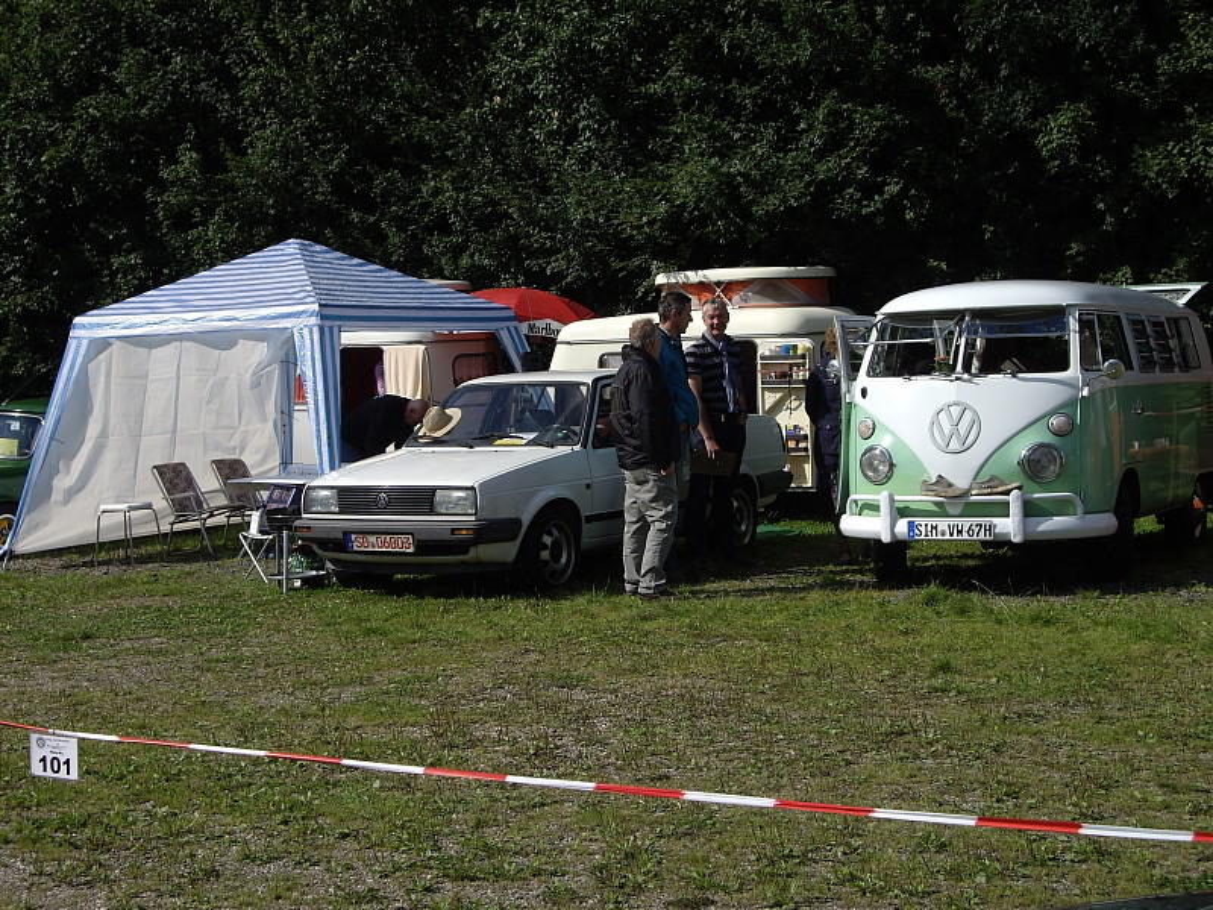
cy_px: 455
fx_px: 2278
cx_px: 606
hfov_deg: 29.8
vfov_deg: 22.6
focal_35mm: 65
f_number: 7.6
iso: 50
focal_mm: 13.7
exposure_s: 1/250
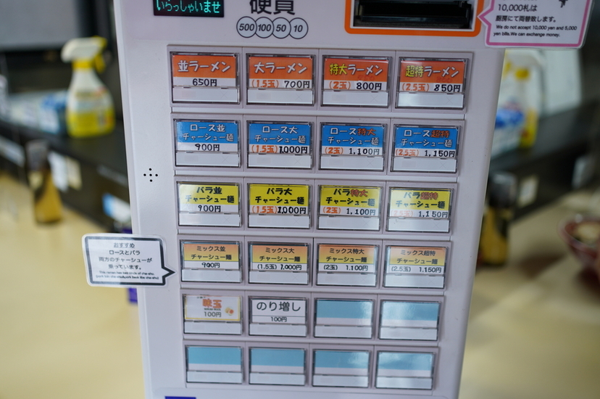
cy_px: 200
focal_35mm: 35
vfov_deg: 37.8
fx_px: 583
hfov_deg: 54.5
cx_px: 300
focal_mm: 35
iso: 200
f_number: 2.5
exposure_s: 1/50
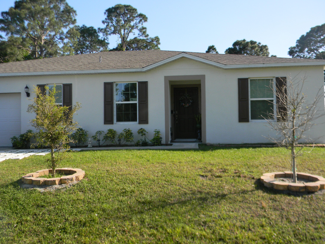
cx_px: 162
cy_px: 122
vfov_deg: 39.7
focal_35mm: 36
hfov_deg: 51.4
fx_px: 338
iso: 80
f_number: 3.7
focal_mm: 6.4
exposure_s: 1/514
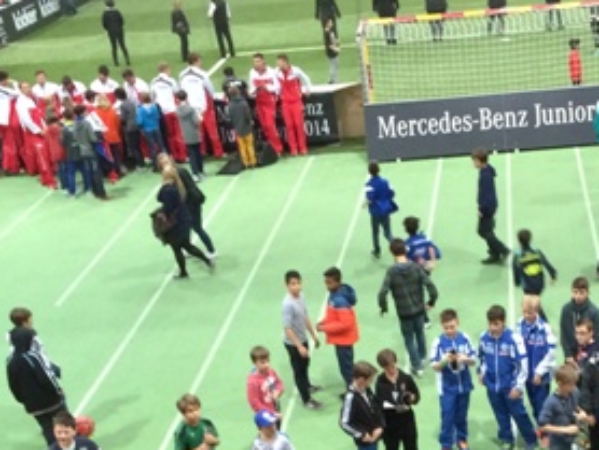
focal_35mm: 69
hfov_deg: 27.4
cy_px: 491
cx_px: 502
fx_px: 1195
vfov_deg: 20.4
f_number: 2.2
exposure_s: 1/30
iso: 200
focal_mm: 4.12
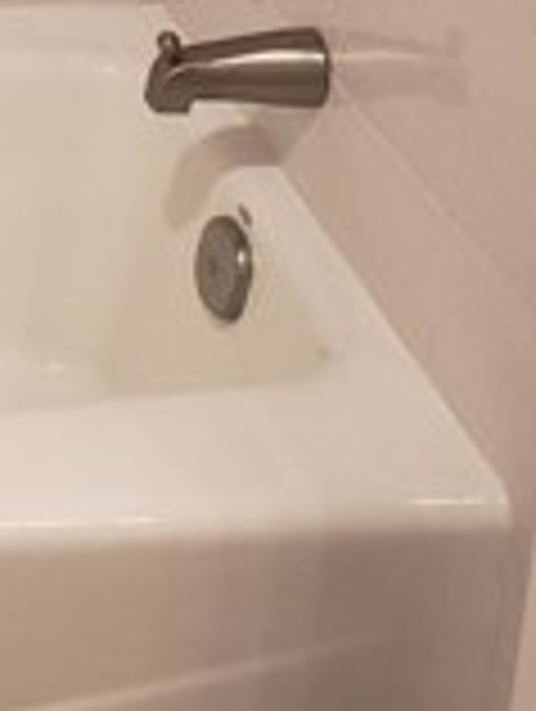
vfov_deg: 16.7
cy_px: -396
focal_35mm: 105
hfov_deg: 12.5
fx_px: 2162
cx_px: -513
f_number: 1.5
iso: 320
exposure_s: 1/60
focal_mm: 4.3
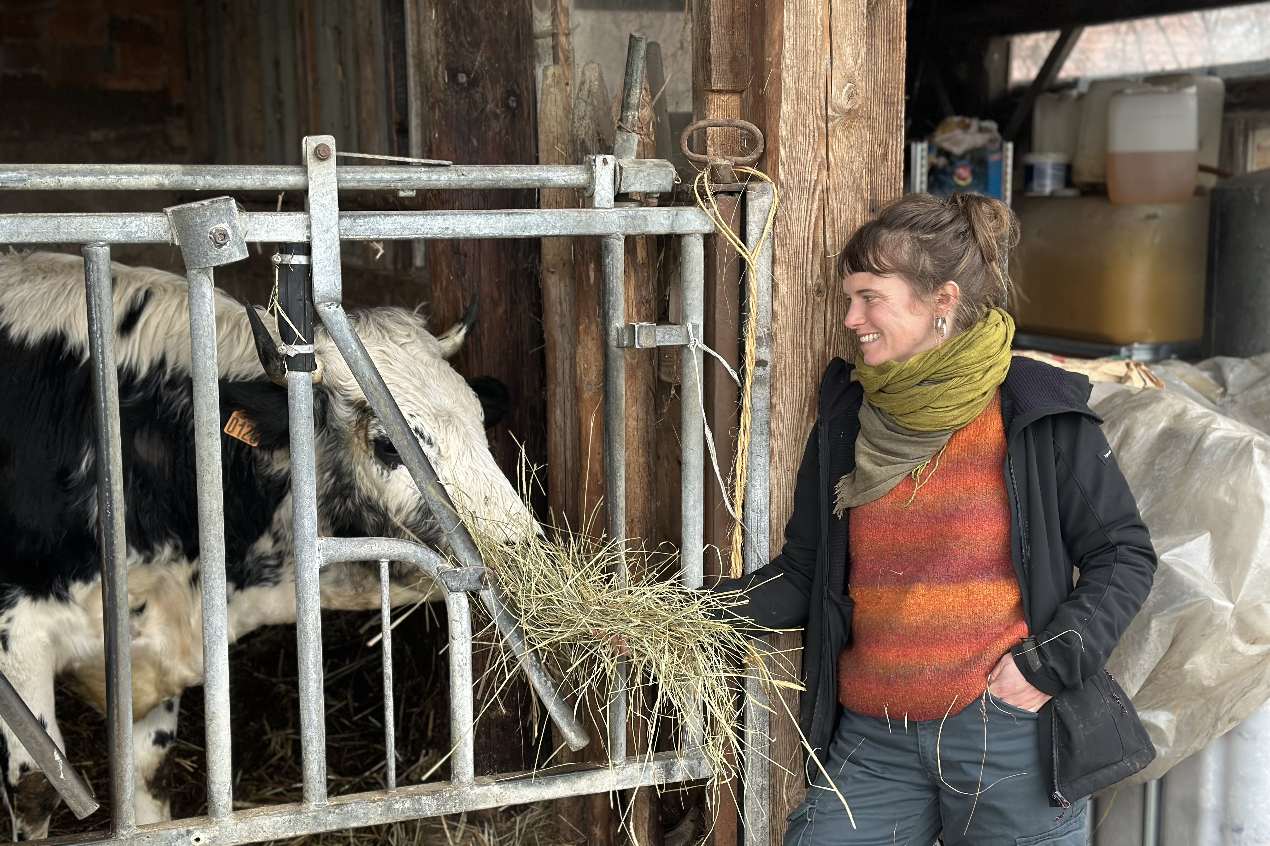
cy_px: 442
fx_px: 1764
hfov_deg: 39.6
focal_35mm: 50
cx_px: 635
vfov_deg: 27.0
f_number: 1.78
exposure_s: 1/89
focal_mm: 6.86
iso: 125
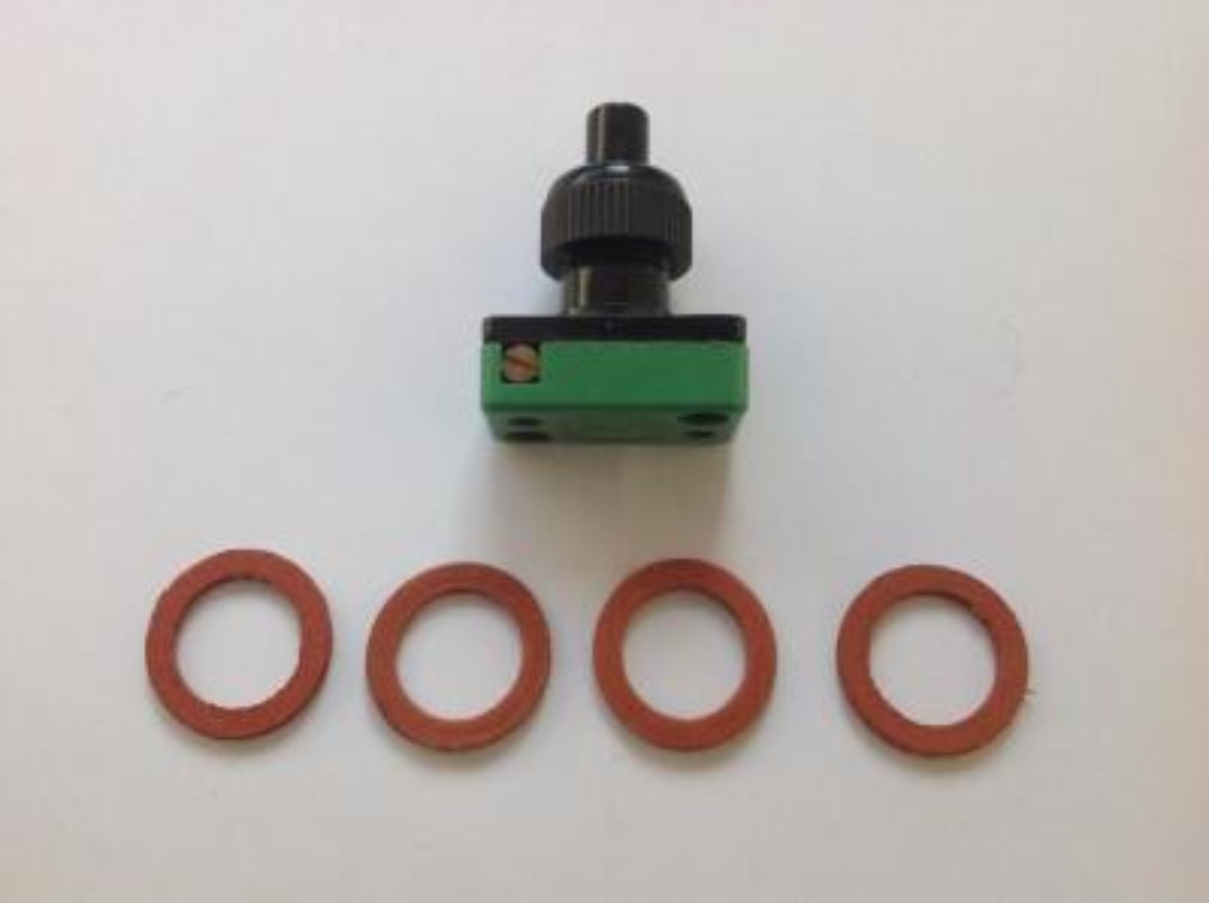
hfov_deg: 52.7
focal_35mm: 35
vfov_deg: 40.6
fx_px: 1221
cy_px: 452
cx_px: 604
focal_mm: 4.28
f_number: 2.4
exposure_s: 1/120
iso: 64
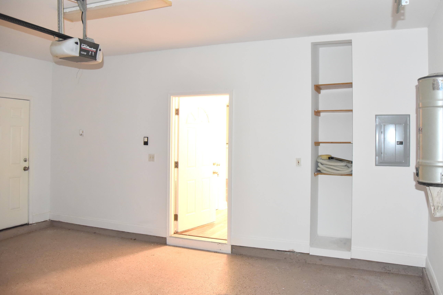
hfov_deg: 65.3
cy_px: 135
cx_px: 241
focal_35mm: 28
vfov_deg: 46.4
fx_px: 345
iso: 3200
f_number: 4
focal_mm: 24
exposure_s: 1/60
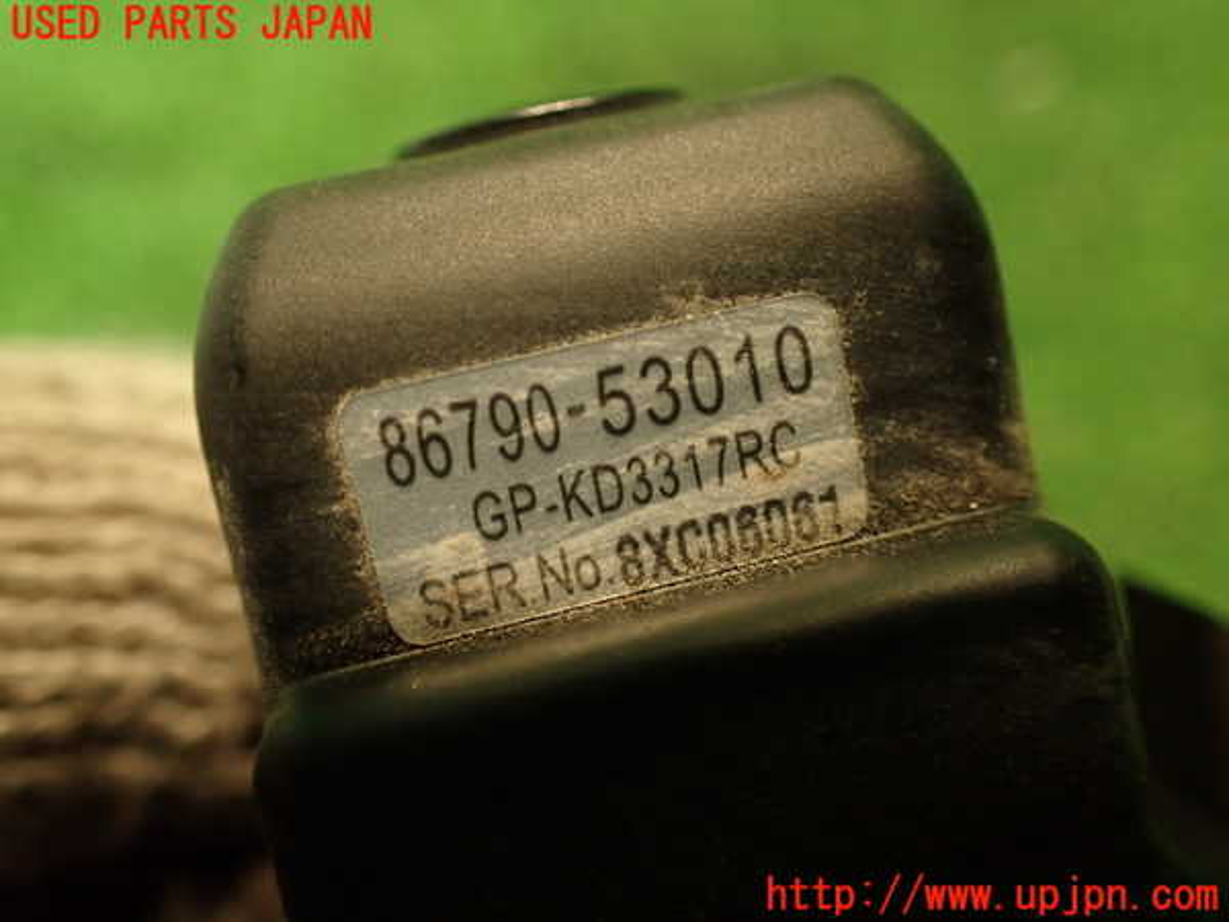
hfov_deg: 60.0
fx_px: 1065
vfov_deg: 46.8
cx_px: 614
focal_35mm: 30
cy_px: 461
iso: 400
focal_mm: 5.4
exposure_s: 1/30
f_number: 2.3
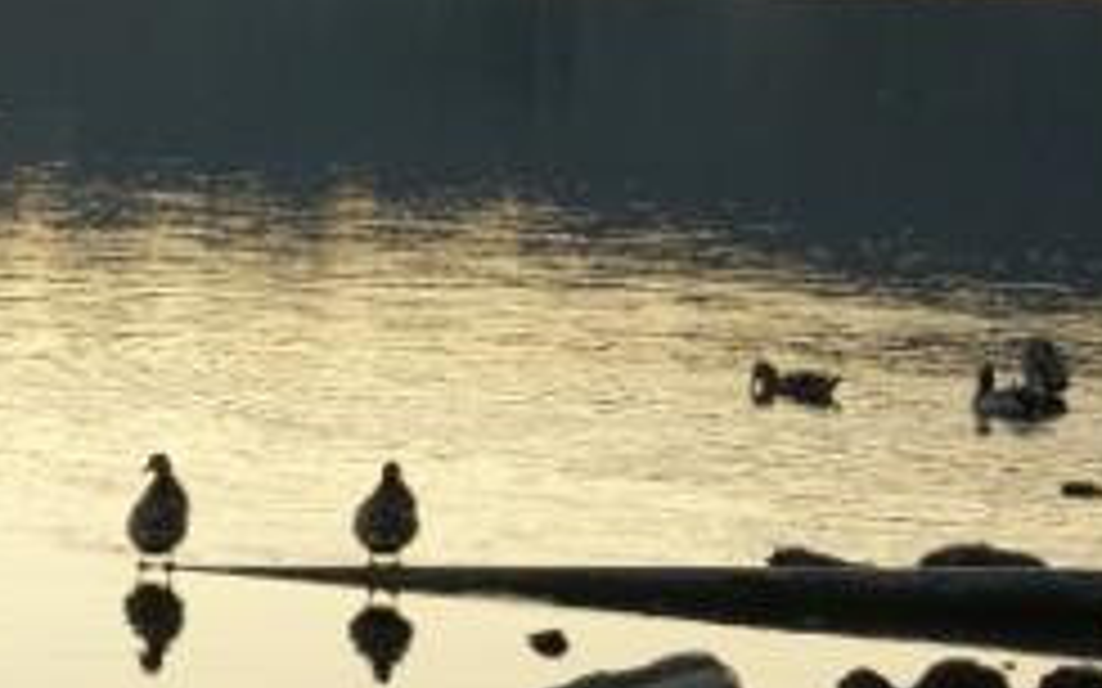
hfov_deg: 10.7
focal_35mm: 196
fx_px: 5885
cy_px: 513
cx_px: 157
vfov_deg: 6.7
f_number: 11
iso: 400
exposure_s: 1/125
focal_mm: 70
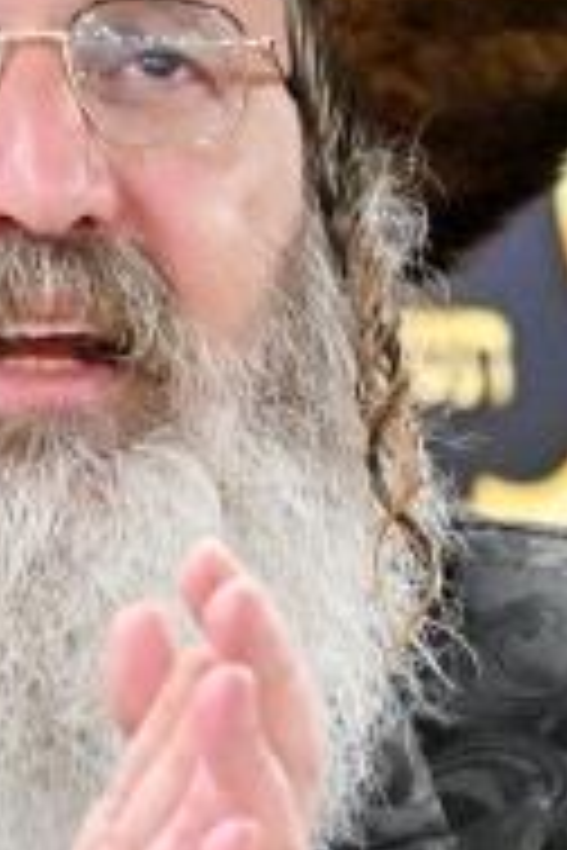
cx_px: 25
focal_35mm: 651
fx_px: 15379
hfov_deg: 2.1
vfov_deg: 3.2
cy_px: 504
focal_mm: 120
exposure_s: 1/160
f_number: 4
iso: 2000
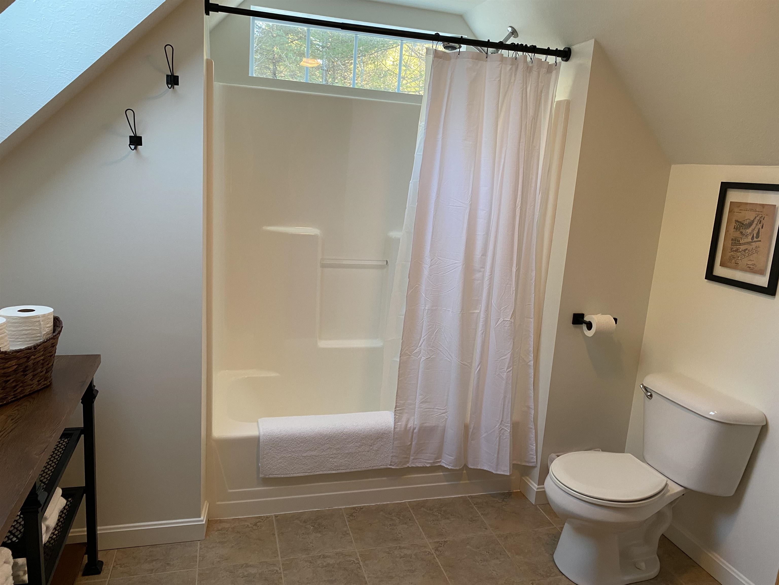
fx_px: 585
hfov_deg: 67.3
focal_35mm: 26
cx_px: 390
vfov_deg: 53.1
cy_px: 292
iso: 125
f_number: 1.8
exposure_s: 1/60
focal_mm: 4.25
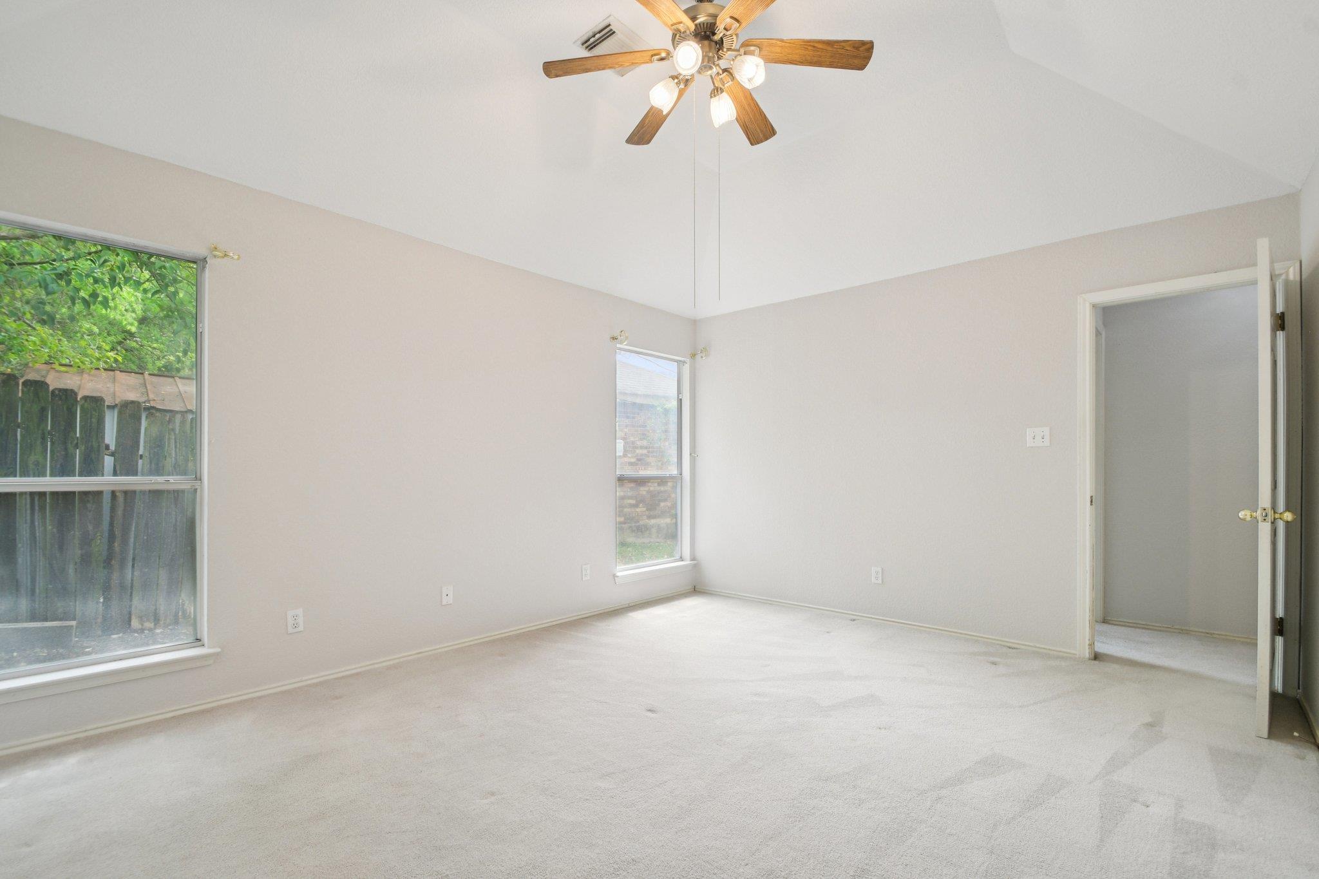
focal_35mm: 15
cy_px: 440
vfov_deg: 77.3
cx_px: 660
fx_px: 549
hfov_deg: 100.4
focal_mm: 10
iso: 400
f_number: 8
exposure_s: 1/20
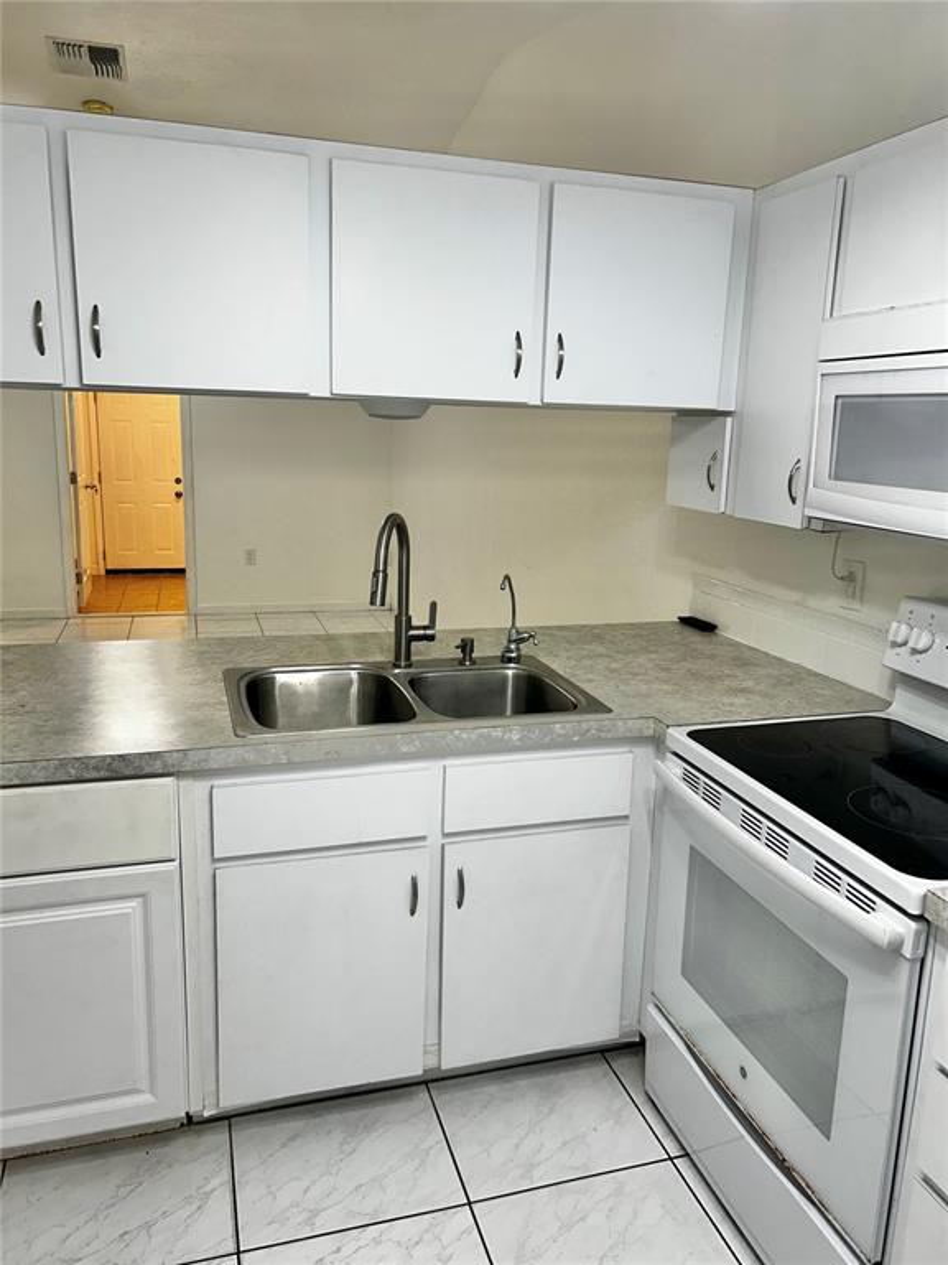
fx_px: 949
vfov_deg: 67.3
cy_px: 632
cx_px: 474
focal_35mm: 26
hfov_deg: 53.1
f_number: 1.5
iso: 64
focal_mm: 5.7
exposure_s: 1/120
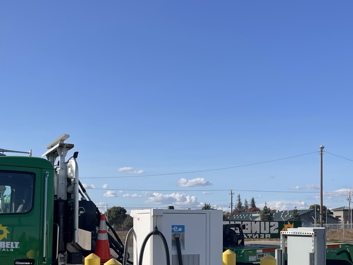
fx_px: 530
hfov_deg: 36.8
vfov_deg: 26.9
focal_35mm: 52
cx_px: 170
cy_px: 247
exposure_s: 1/3300
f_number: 1.6
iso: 32
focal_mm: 4.2
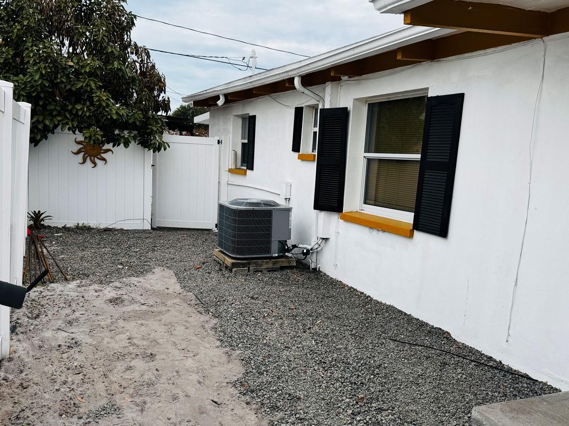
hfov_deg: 56.8
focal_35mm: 32
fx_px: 526
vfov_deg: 44.1
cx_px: 303
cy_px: 233
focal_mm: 6.76
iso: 80
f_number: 1.78
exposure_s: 1/1488
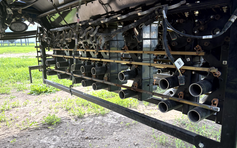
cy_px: 78
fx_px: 181
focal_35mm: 28
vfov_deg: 44.5
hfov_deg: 66.5
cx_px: 118
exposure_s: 1/179
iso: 40
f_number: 1.6
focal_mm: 5.96
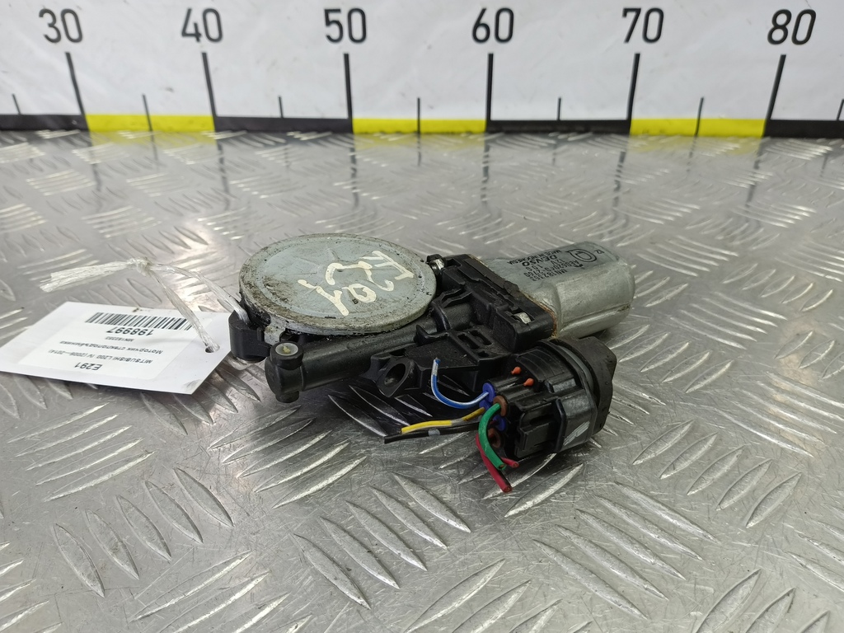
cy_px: 316
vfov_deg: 58.9
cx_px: 422
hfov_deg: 73.9
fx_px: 561
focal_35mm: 23
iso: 142
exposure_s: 1/50
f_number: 1.6
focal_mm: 4.11
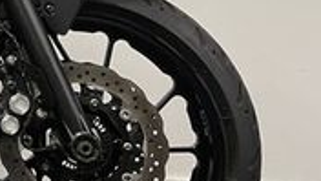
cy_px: -99
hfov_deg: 17.5
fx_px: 877
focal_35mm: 103
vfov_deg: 11.2
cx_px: -230
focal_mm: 5.1
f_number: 1.6
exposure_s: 1/50
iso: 80
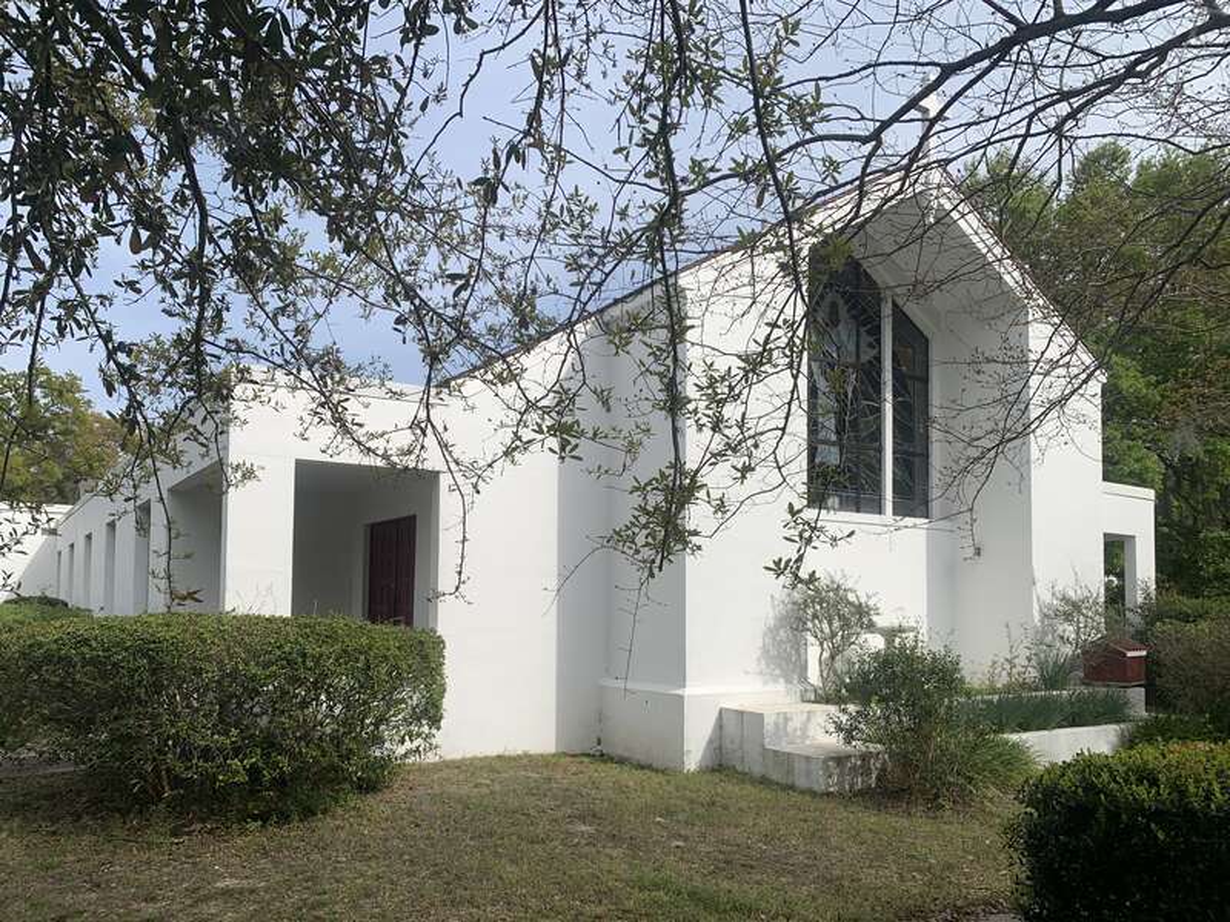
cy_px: 461
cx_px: 615
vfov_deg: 53.1
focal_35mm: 26
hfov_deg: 67.3
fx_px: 924
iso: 25
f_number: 1.8
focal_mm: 4.25
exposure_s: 1/2545
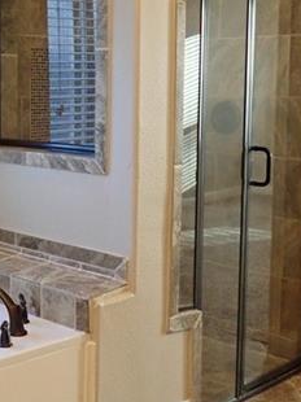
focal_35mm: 62
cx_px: 0
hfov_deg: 22.7
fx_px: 720
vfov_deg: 31.0
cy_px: 143
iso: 640
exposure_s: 1/125
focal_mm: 4.5
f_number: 2
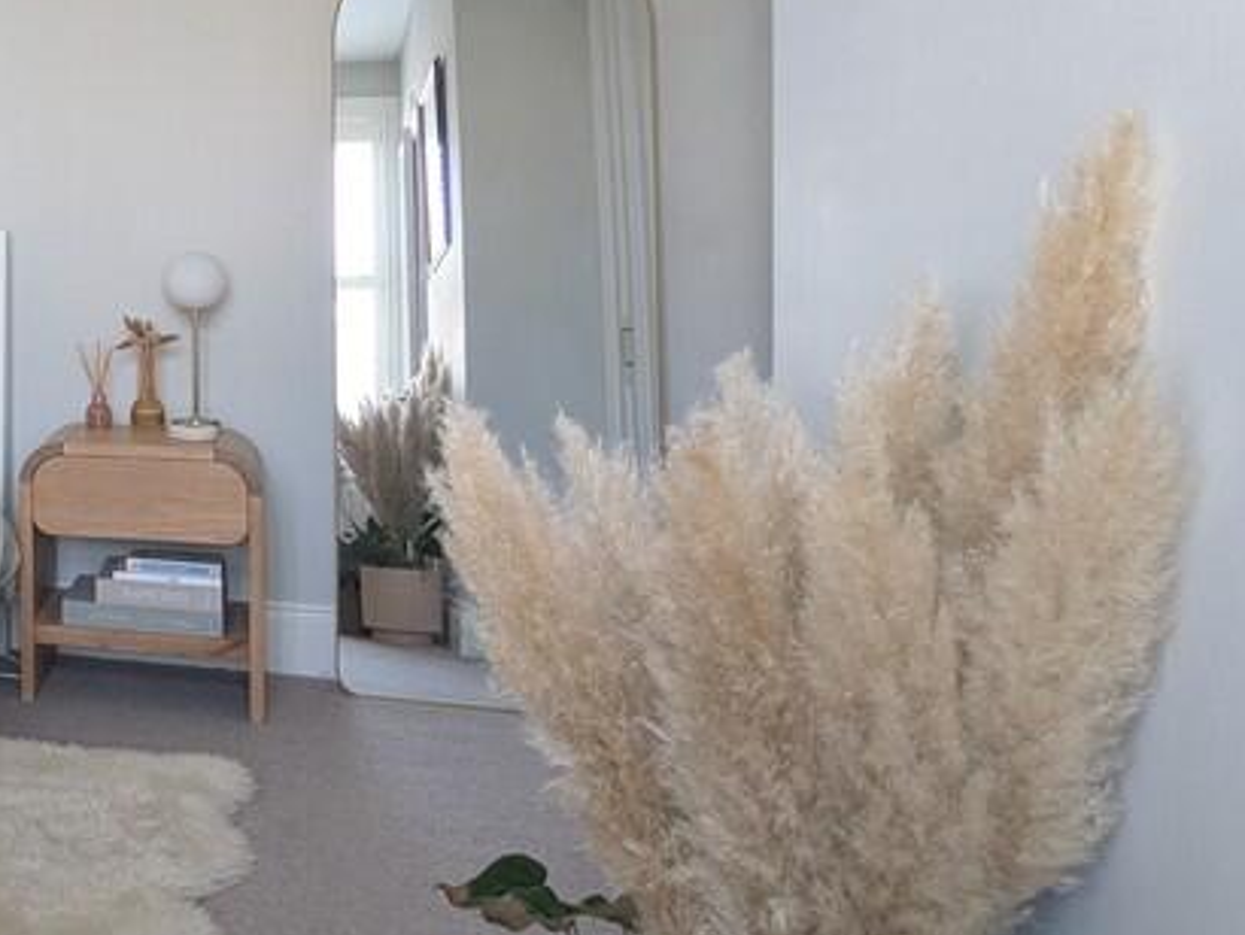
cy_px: 260
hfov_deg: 35.2
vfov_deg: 35.4
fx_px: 1439
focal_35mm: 40
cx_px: -301
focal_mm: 2.35
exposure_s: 1/43.5
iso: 138
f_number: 2.2
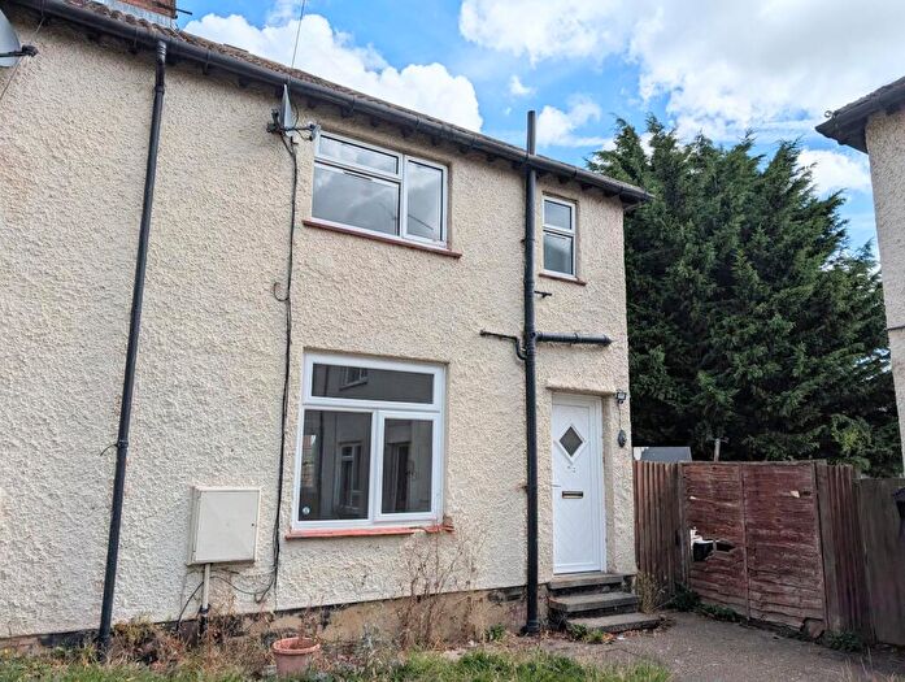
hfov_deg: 71.5
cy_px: 341
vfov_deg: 56.9
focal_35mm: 24
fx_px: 628
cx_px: 452
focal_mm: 6.9
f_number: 1.68
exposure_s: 1/1587
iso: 22
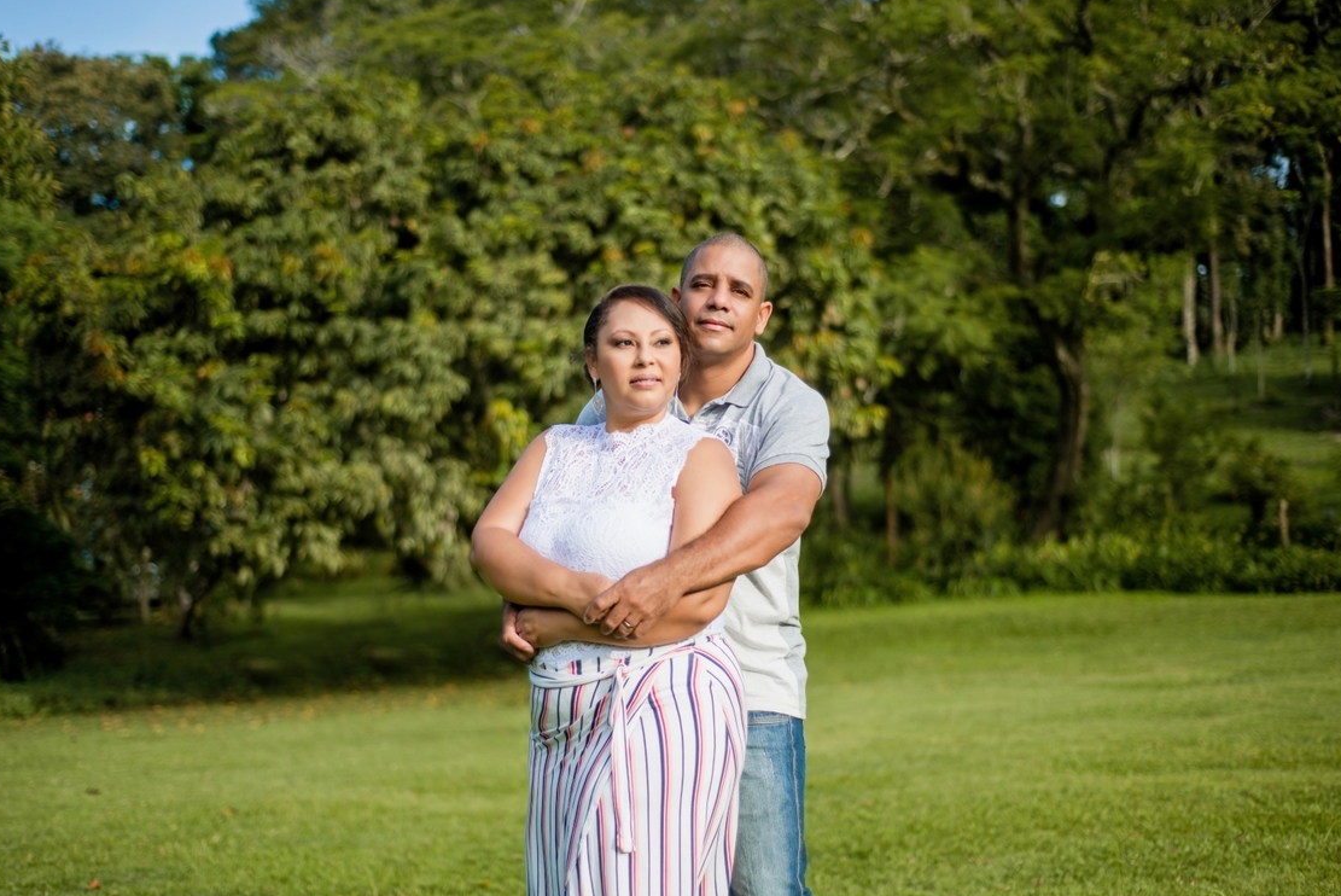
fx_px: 2012
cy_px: 462
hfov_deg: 36.9
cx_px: 674
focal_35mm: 54
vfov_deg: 25.1
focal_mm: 50
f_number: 2.2
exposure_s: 1/1250
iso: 100
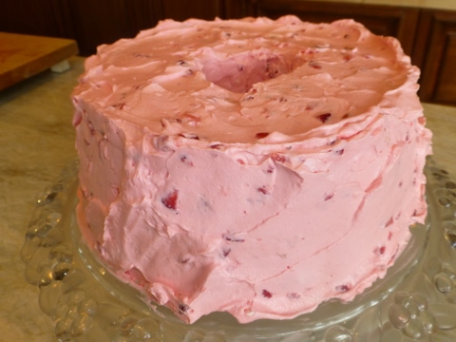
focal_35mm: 30
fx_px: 395
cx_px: 228
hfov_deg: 60.0
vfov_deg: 46.8
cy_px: 171
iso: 160
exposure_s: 1/60
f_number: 3.6
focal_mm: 5.4
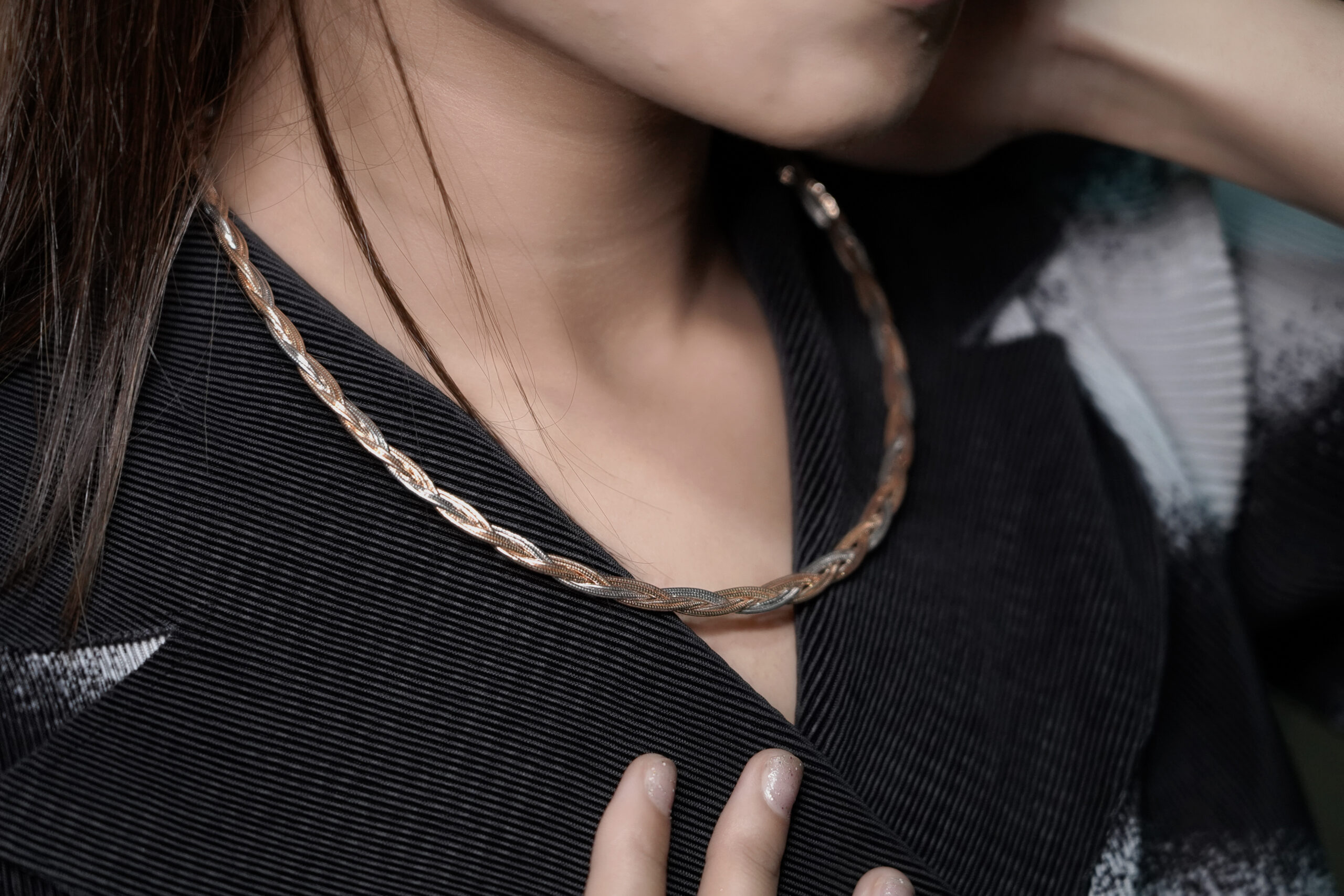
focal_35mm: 105
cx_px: 672
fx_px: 3920
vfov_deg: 13.0
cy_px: 448
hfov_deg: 19.5
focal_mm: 105
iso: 3200
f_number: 4.5
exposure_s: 1/160
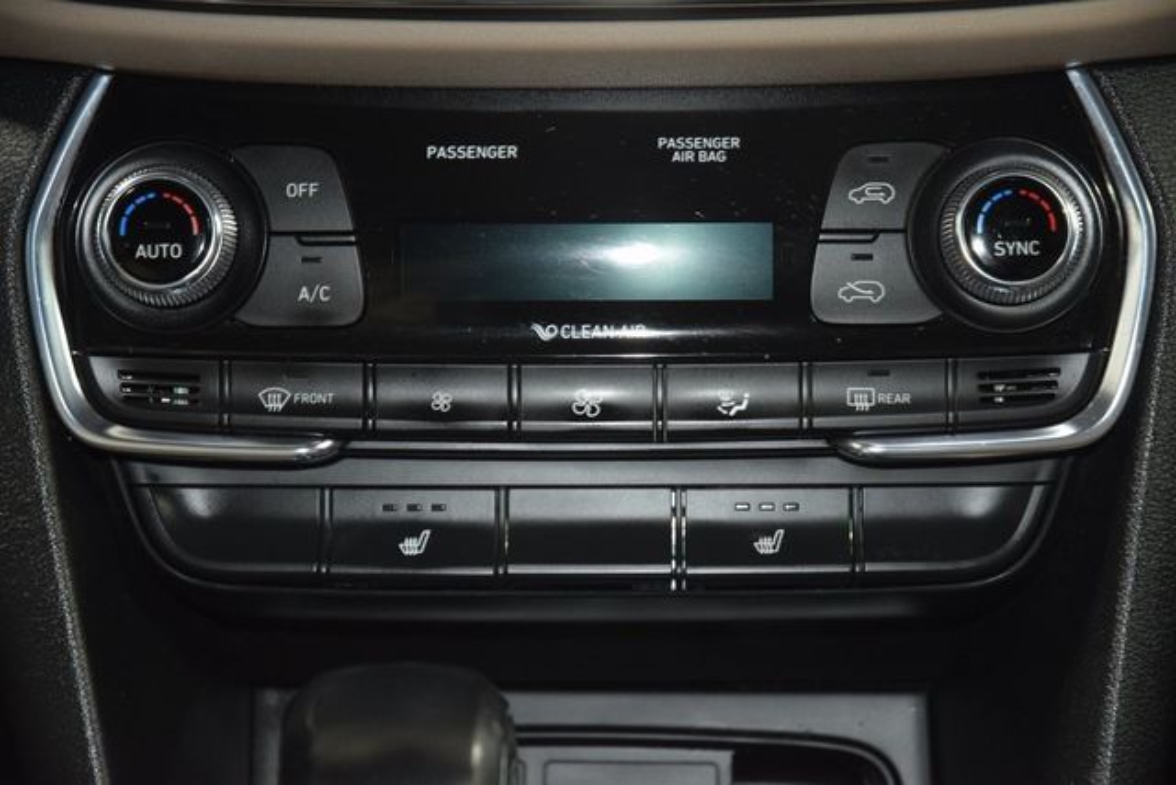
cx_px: 588
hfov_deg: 19.5
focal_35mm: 105
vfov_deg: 13.0
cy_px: 392
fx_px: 3431
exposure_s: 1/15
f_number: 4.5
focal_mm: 70
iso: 1600
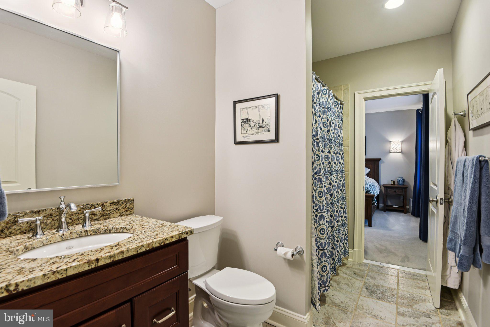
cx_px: 245
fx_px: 231
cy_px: 164
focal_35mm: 17
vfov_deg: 70.4
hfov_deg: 93.3
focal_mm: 17
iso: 400
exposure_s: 1/15
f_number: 8
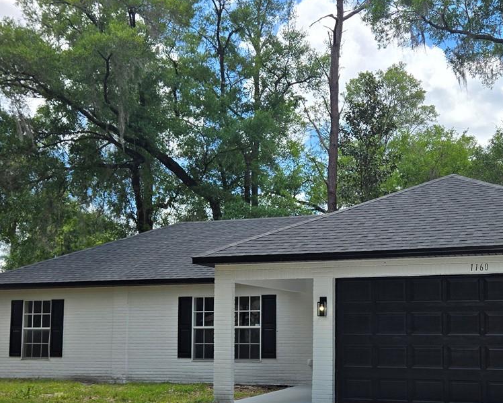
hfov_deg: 38.5
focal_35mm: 48
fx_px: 715
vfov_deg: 31.2
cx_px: 322
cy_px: 278
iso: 25
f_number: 1.8
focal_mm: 5.4
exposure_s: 1/1497
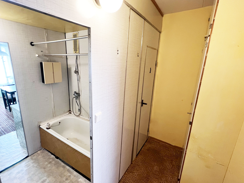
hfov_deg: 94.2
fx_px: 113
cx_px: 111
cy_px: 94
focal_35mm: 16
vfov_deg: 78.1
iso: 200
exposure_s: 1/50
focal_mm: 1.57
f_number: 1.8
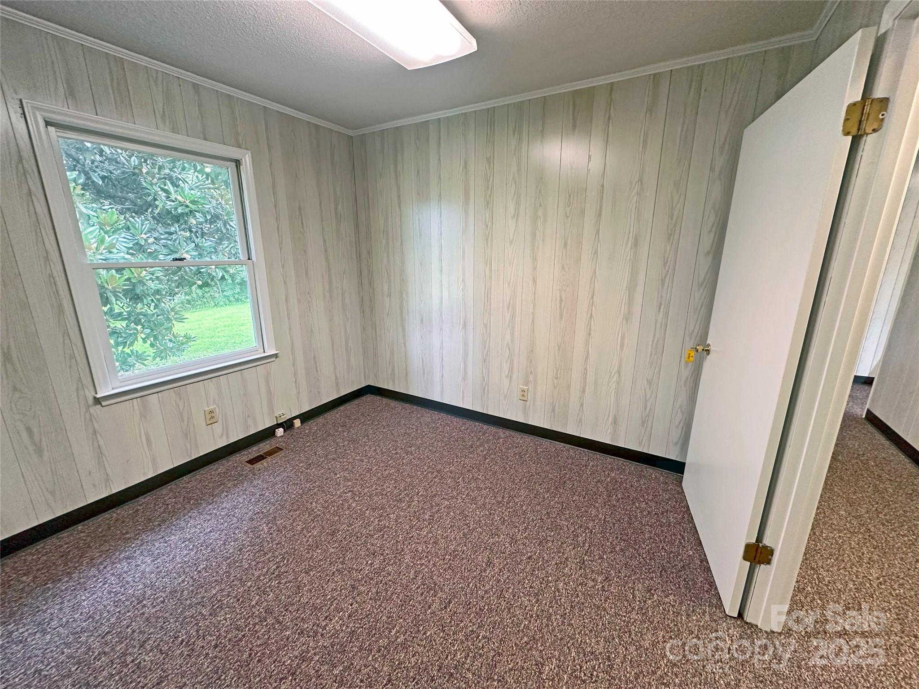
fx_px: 372
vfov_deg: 85.7
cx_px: 460
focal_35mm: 14
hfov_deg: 102.1
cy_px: 344
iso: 250
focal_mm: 2.22
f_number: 2.2
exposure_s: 1/60
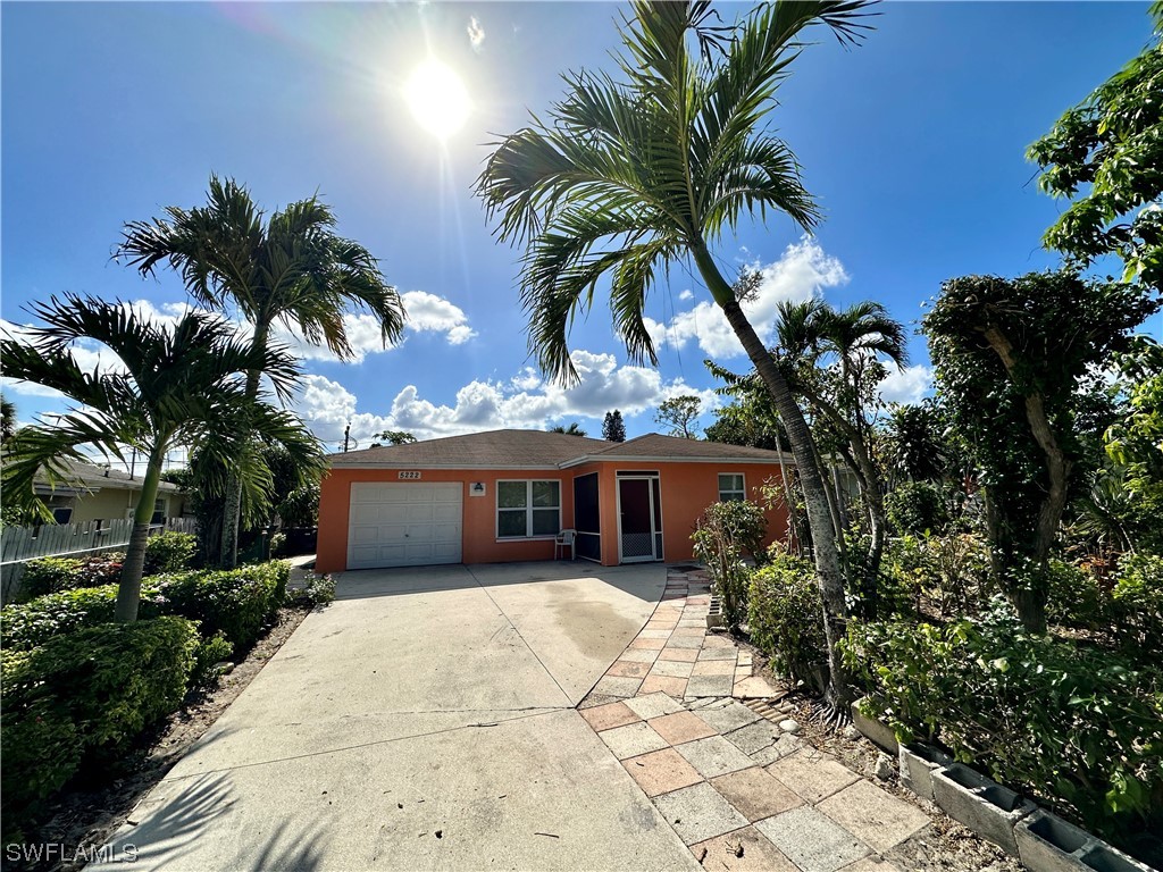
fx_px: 470
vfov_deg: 85.7
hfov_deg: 102.1
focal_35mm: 14
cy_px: 436
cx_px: 582
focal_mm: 2.22
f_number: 2.2
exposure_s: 1/5556
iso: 50
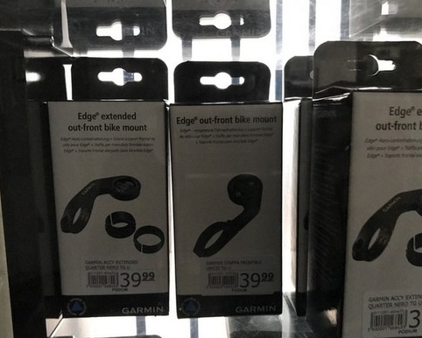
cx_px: 227
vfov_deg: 43.2
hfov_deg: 52.8
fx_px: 425
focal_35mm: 34
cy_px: 196
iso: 100
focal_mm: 3.99
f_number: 1.8
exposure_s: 1/4
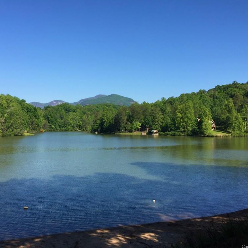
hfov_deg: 47.1
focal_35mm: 35
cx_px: 110
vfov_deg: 47.2
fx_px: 284
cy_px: 123
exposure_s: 1/1412
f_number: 2.2
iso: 32
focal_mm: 4.15
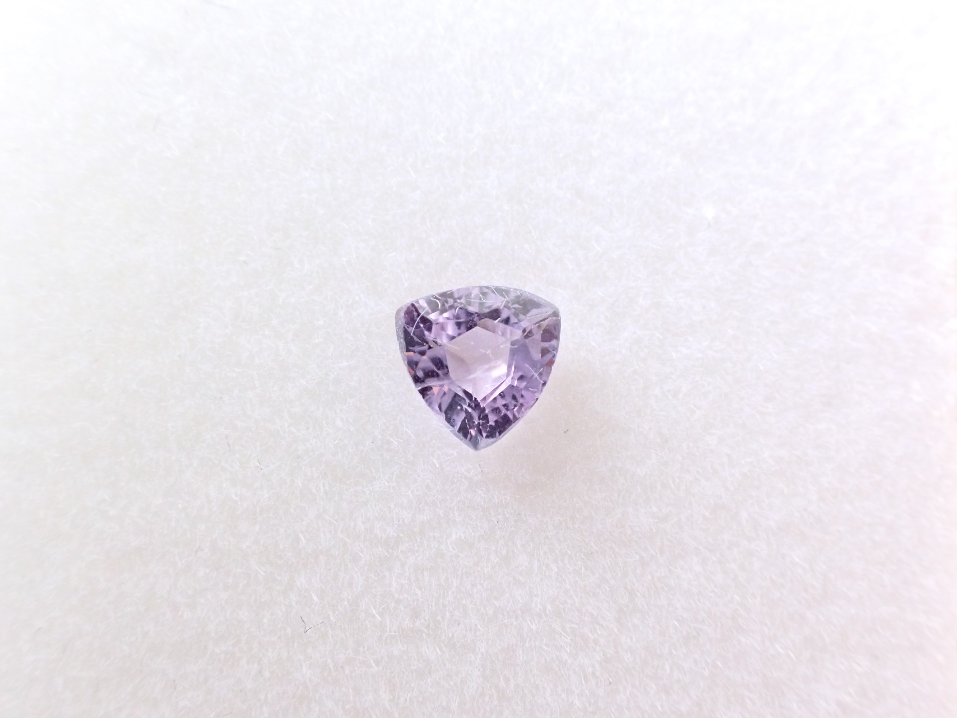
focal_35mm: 30
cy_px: 359
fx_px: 829
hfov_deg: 60.0
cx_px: 478
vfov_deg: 46.8
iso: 800
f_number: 3.2
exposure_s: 1/125
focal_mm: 5.4
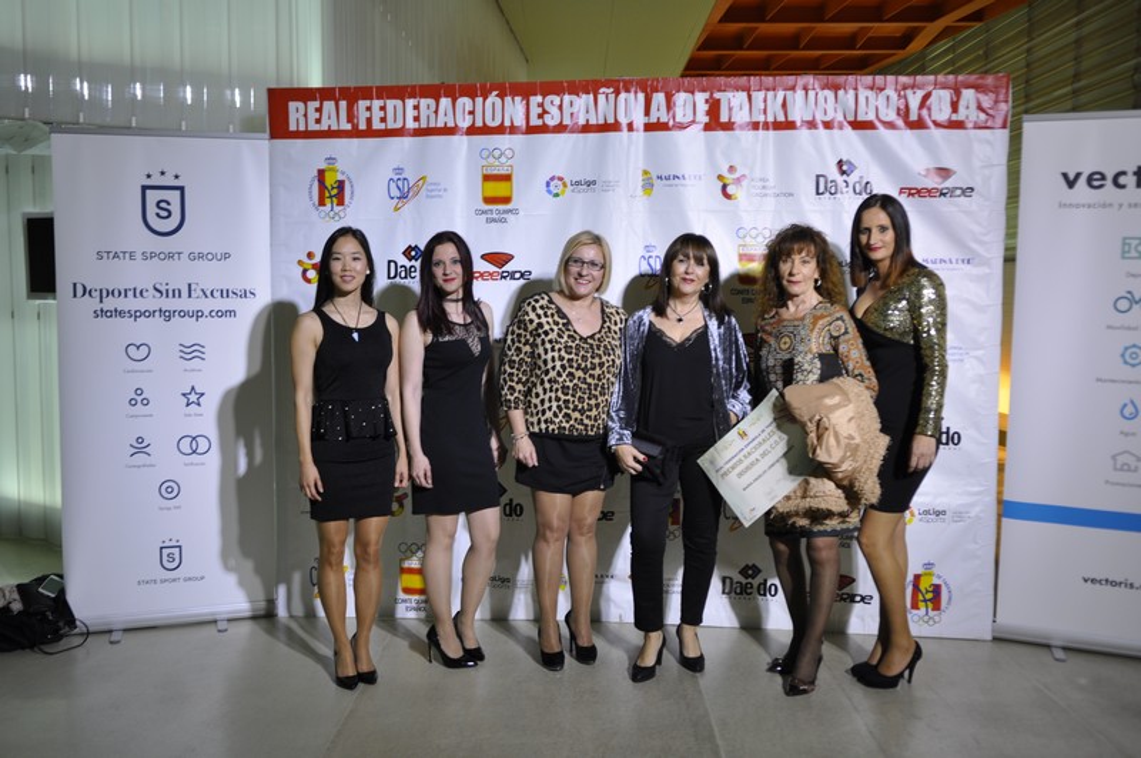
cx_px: 570
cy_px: 379
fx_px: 1092
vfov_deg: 38.3
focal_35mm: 34
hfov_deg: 55.2
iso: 320
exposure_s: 1/40
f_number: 3.2
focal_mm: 23
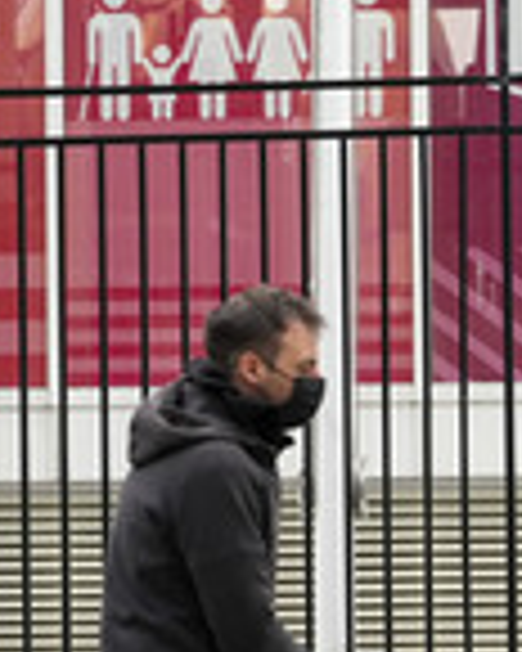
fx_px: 6527
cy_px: 337
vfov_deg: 5.7
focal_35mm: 338
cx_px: 729
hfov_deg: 4.6
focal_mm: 116
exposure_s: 1/640
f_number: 8
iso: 1600
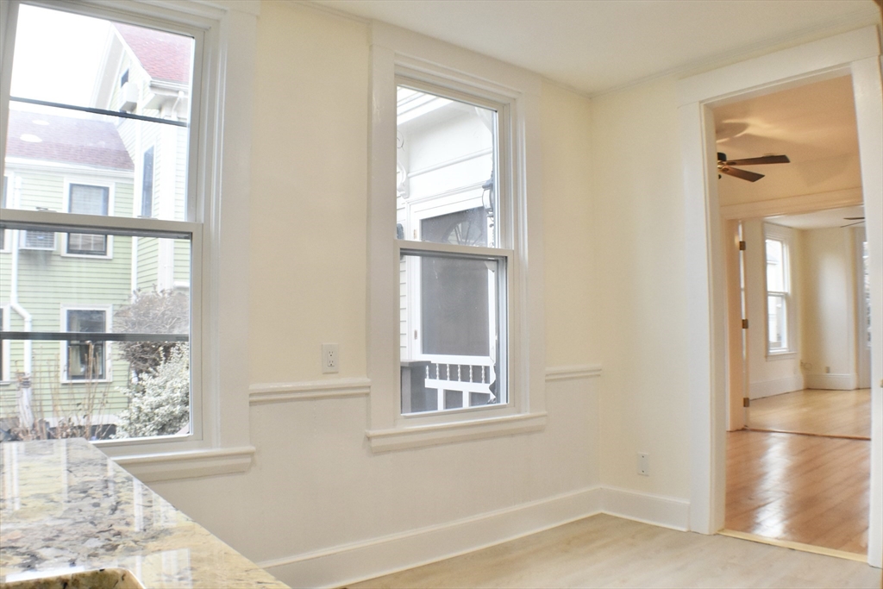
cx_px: 442
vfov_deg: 40.0
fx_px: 809
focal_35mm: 33
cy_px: 294
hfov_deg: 57.2
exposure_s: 1/60
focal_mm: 22
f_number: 11
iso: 1600
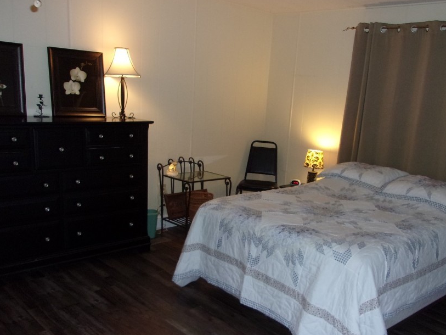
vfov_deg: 41.7
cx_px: 269
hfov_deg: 53.5
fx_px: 438
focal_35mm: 34
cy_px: 197
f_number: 3
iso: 200
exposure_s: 1/34
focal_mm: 4.9
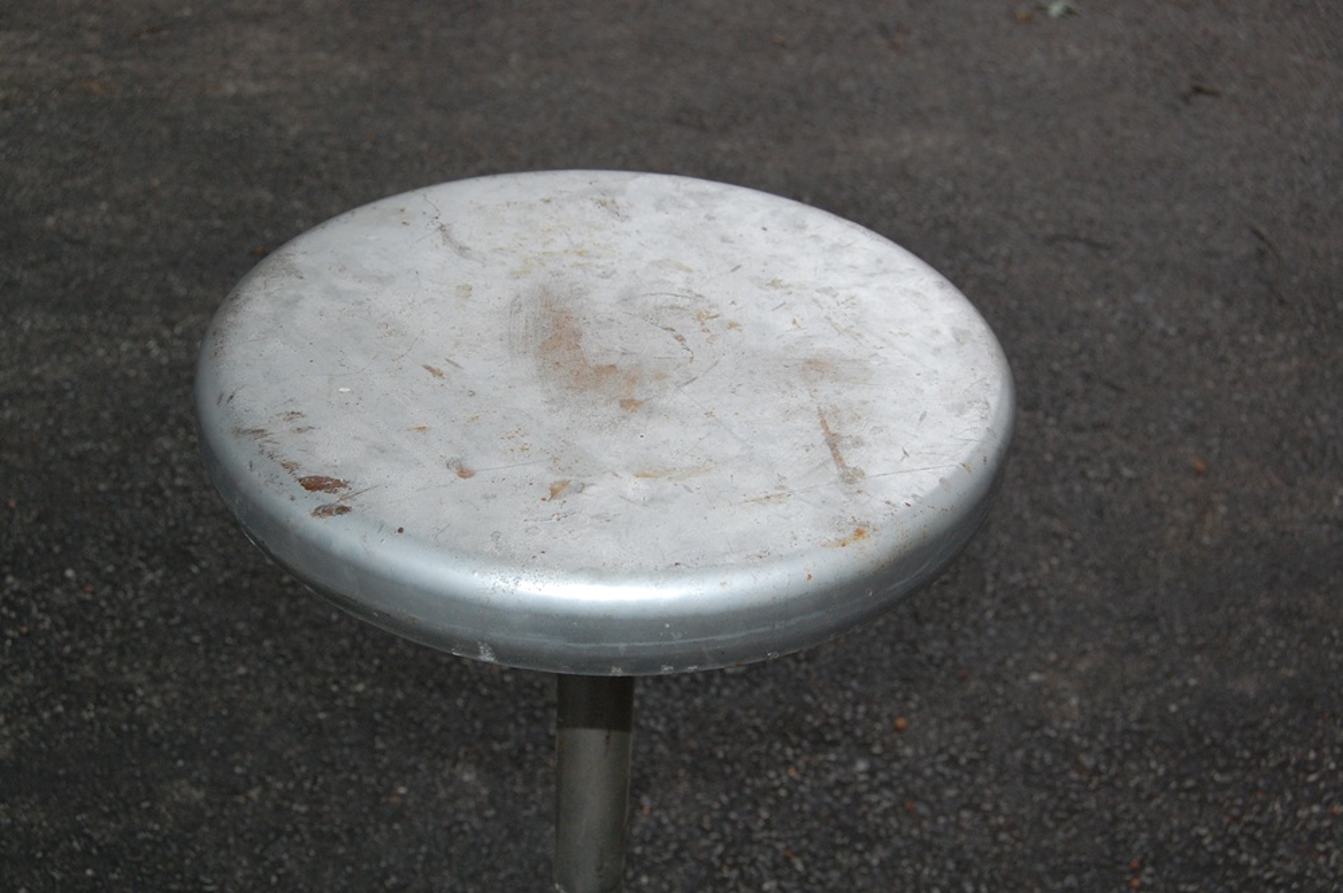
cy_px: 446
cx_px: 672
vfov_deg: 31.8
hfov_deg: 46.4
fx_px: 1566
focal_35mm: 42
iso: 800
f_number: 7.1
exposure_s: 1/500
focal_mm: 28
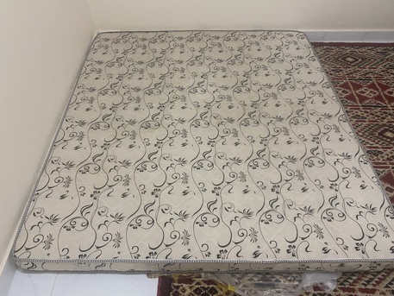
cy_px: 148
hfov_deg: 67.3
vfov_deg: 53.1
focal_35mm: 26
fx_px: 296
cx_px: 197
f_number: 1.8
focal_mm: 4.25
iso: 400
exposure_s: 1/60
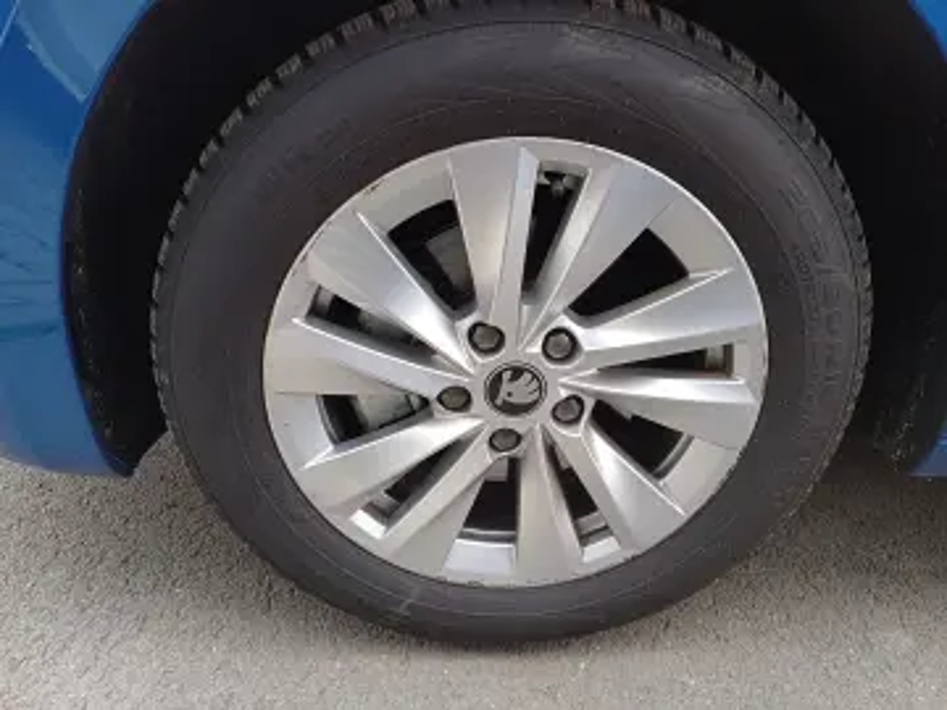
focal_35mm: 25
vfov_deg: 54.9
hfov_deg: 69.4
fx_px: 684
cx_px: 474
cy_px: 355
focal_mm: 4.65
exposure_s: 1/25
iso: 400
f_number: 1.8
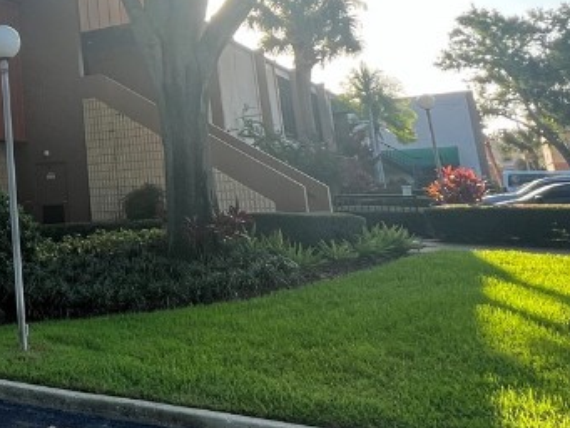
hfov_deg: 39.7
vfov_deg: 35.1
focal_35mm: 39
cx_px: -45
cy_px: 57
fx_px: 642
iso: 32
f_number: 1.8
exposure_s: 1/352
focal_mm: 1.57
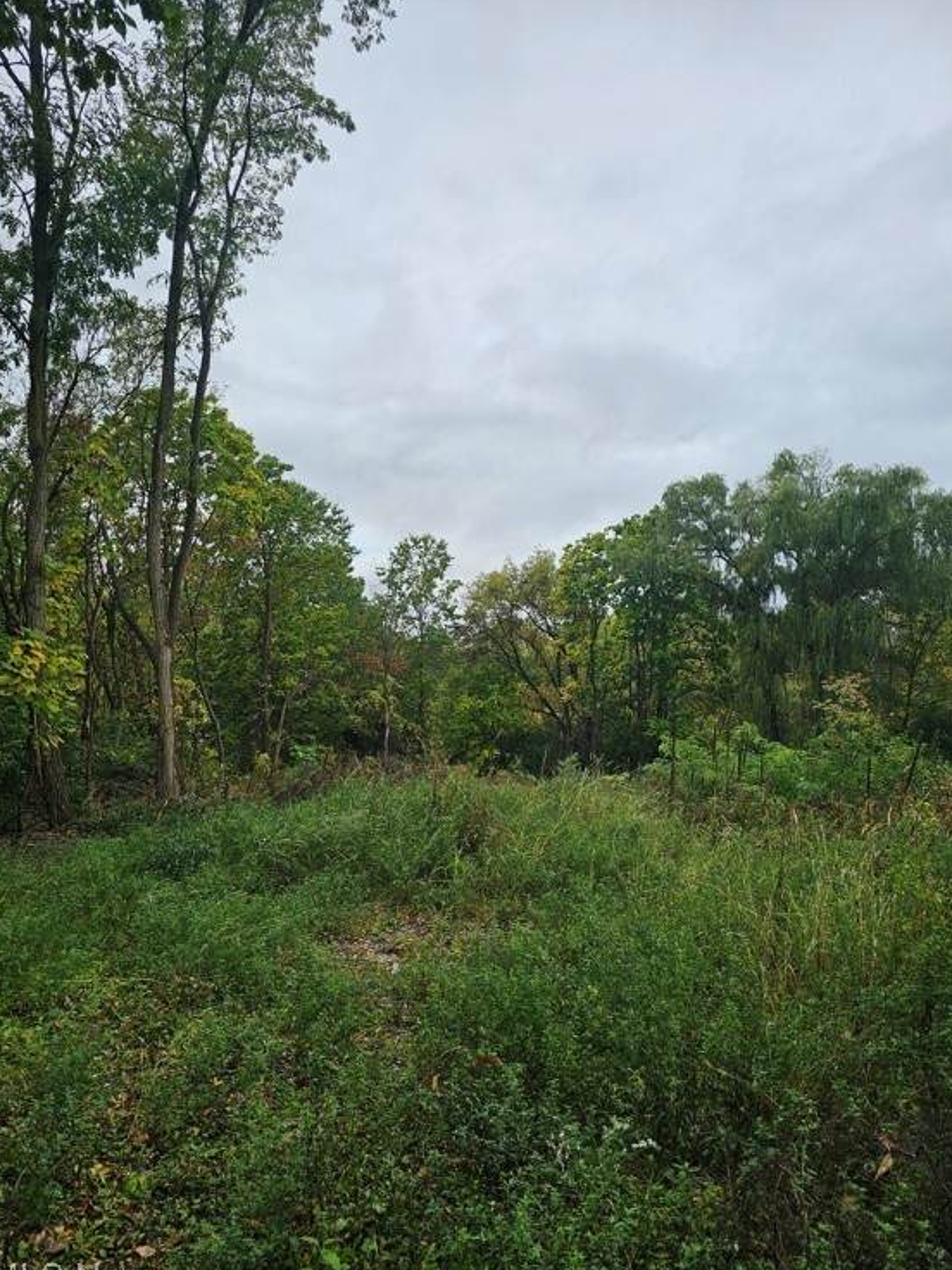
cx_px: 476
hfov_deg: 56.8
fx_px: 880
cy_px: 654
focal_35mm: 24
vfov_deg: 71.6
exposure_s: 1/809
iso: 10
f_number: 1.7
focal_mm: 6.3
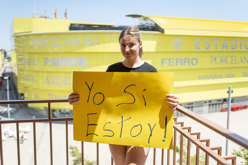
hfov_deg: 54.4
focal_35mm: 35
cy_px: 82
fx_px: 241
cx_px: 124
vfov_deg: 37.9
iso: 200
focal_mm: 35
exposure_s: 1/8000
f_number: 1.4
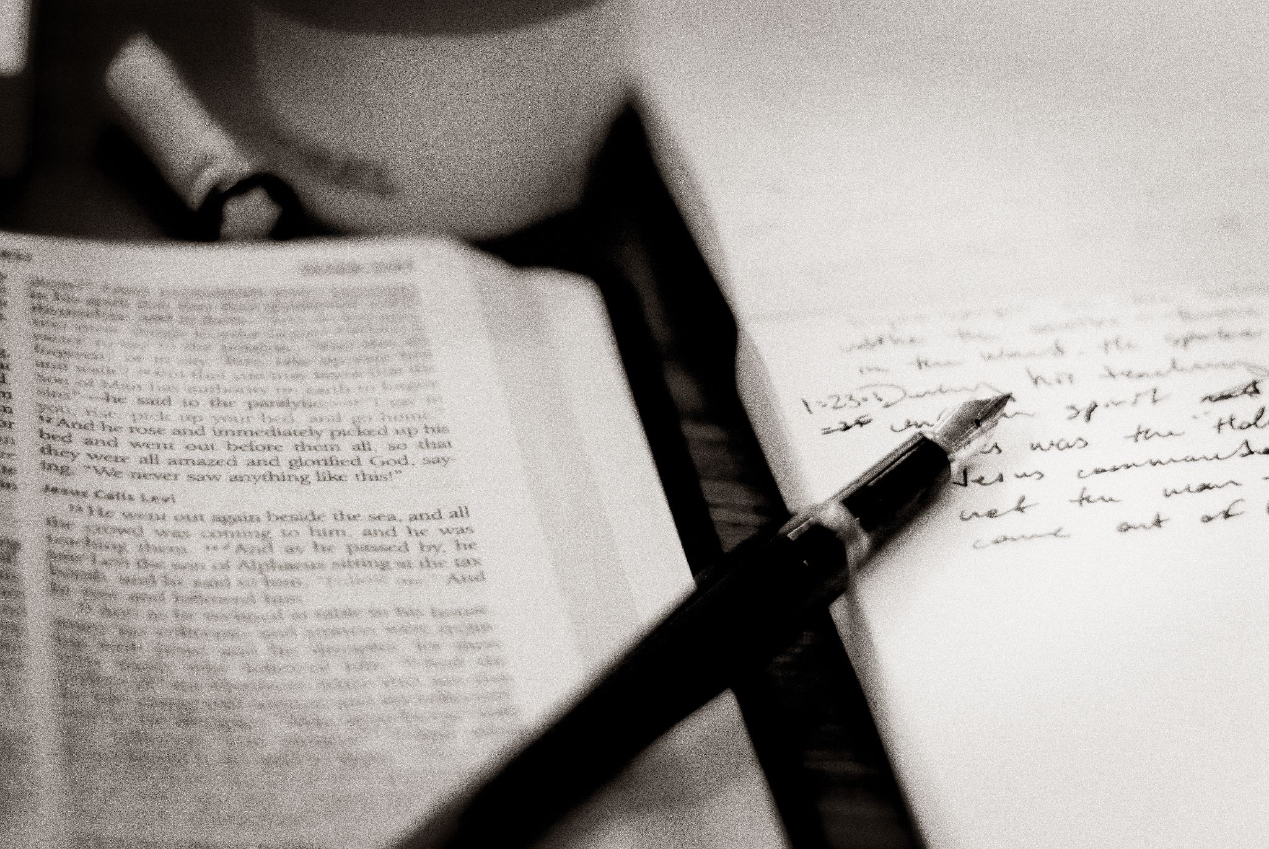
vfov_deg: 18.2
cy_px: 424
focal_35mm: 75
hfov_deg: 27.0
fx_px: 2646
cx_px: 634
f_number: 1.8
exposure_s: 1/400
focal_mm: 50
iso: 200
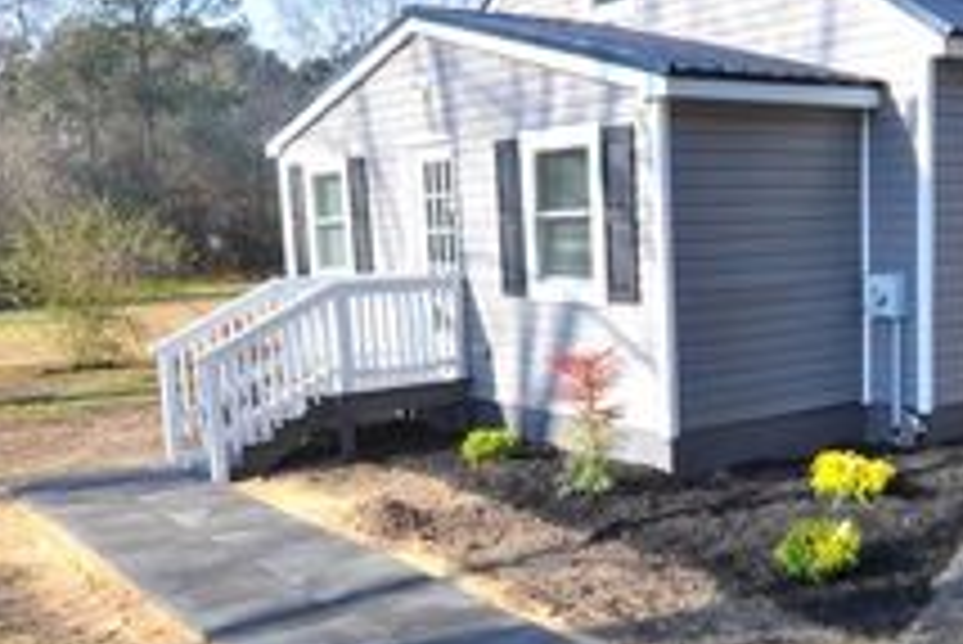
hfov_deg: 45.2
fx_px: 1124
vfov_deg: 31.8
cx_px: 688
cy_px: 401
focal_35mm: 42
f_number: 8
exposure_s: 1/250
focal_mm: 12
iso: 200
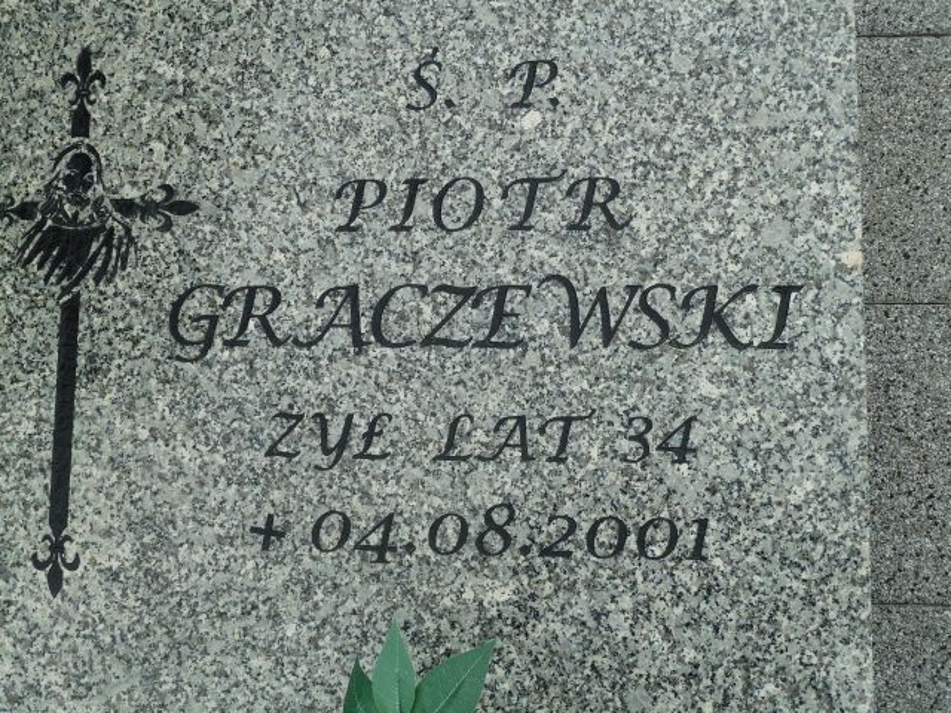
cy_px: 356
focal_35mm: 44
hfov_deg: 42.9
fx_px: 1209
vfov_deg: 32.9
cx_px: 476
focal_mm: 7.3
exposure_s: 1/320
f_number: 4
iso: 80
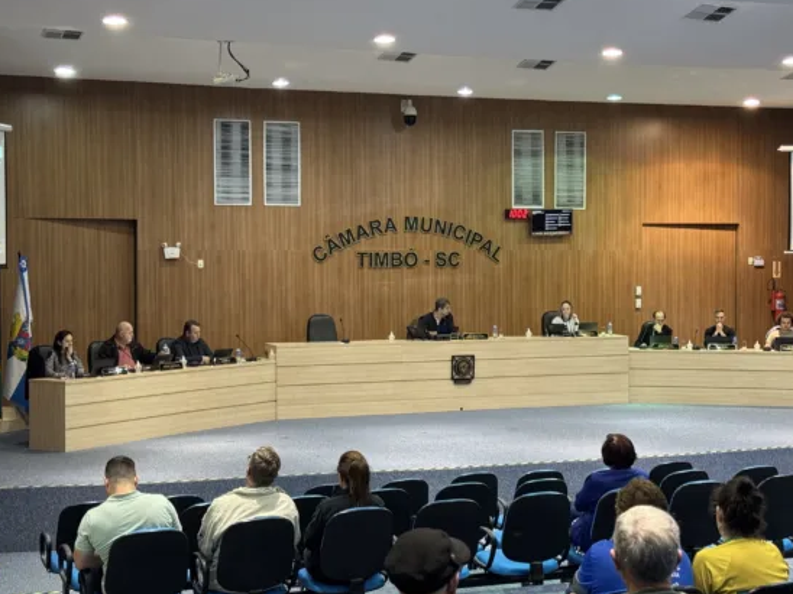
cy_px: 286
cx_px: 447
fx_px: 1397
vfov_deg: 24.0
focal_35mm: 61
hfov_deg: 31.6
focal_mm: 6.76
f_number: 1.78
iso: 200
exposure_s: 1/40
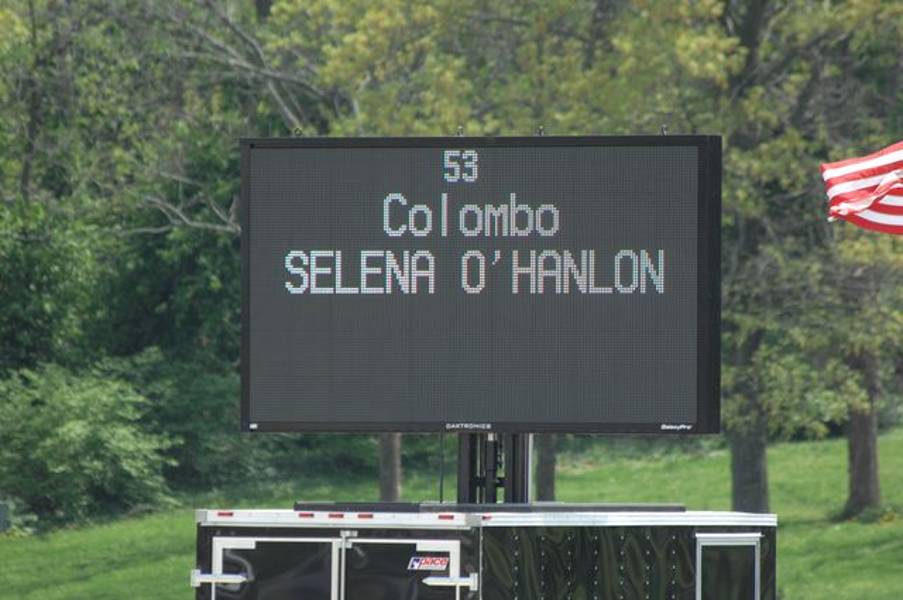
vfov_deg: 2.3
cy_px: 300
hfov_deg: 3.4
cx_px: 452
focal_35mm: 600
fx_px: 15031
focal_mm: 400
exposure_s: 1/400
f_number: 5.6
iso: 200
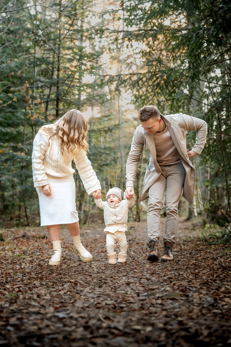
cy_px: 174
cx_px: 116
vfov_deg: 39.6
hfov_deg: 27.0
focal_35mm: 50
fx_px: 481
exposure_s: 1/160
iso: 1000
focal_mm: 50
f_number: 2.5
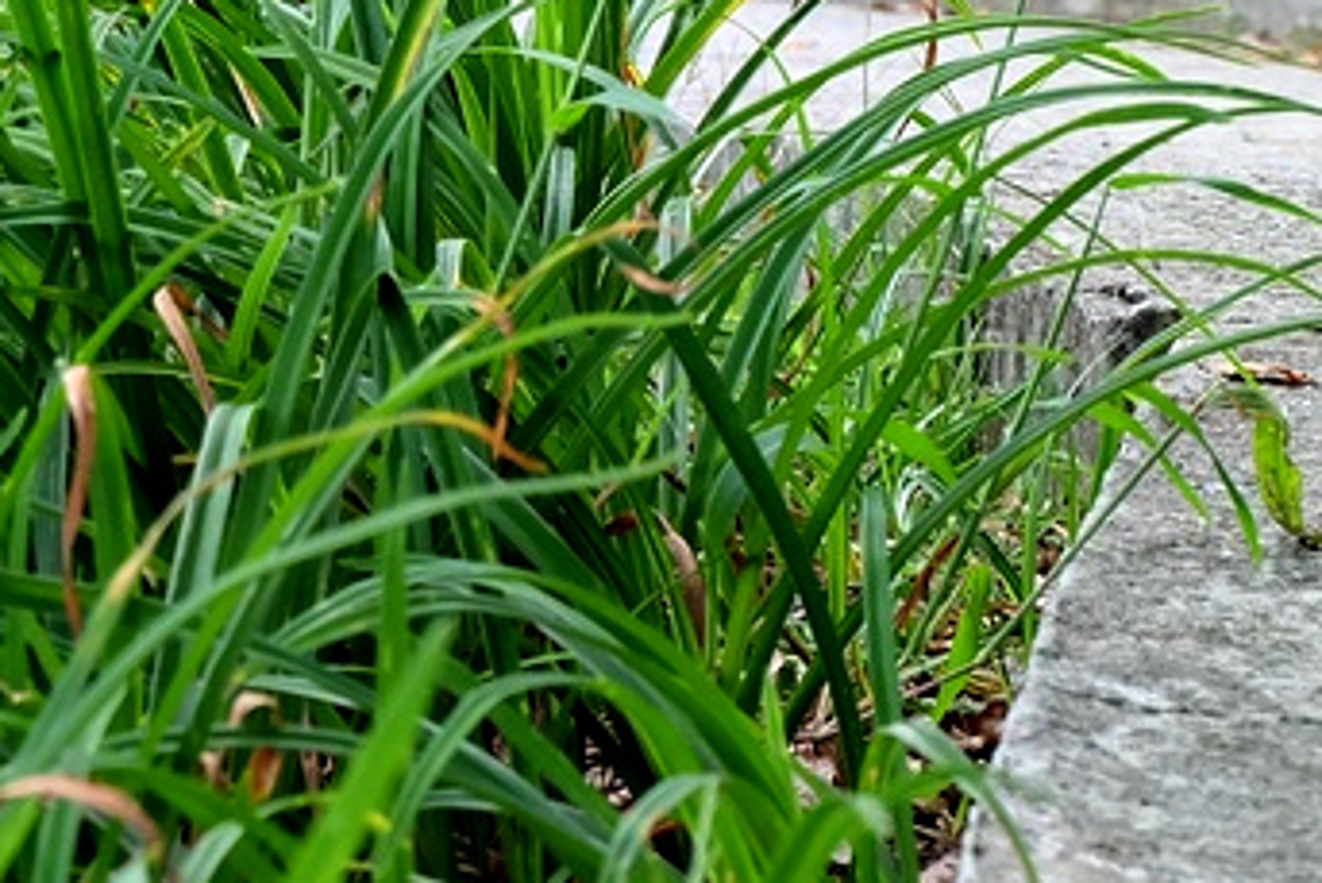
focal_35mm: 224
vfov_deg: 6.1
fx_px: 8229
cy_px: -152
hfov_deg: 9.1
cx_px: -66
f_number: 8
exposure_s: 1/450
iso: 800
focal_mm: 50
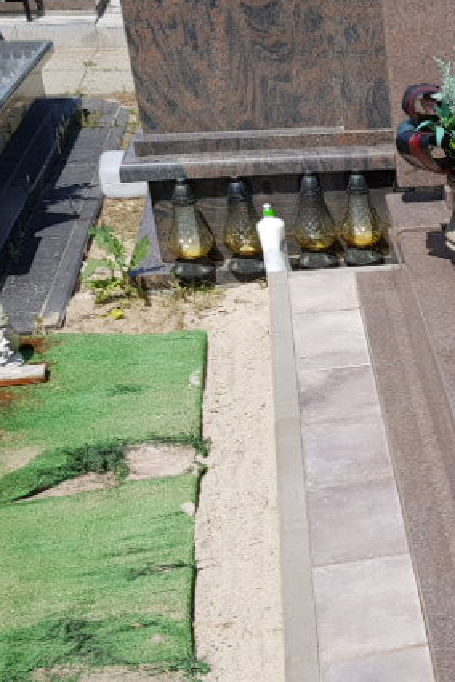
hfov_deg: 19.2
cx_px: 703
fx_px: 1156
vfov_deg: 32.7
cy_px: 426
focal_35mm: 61
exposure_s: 1/2352
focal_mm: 4.2
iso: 40
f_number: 1.7
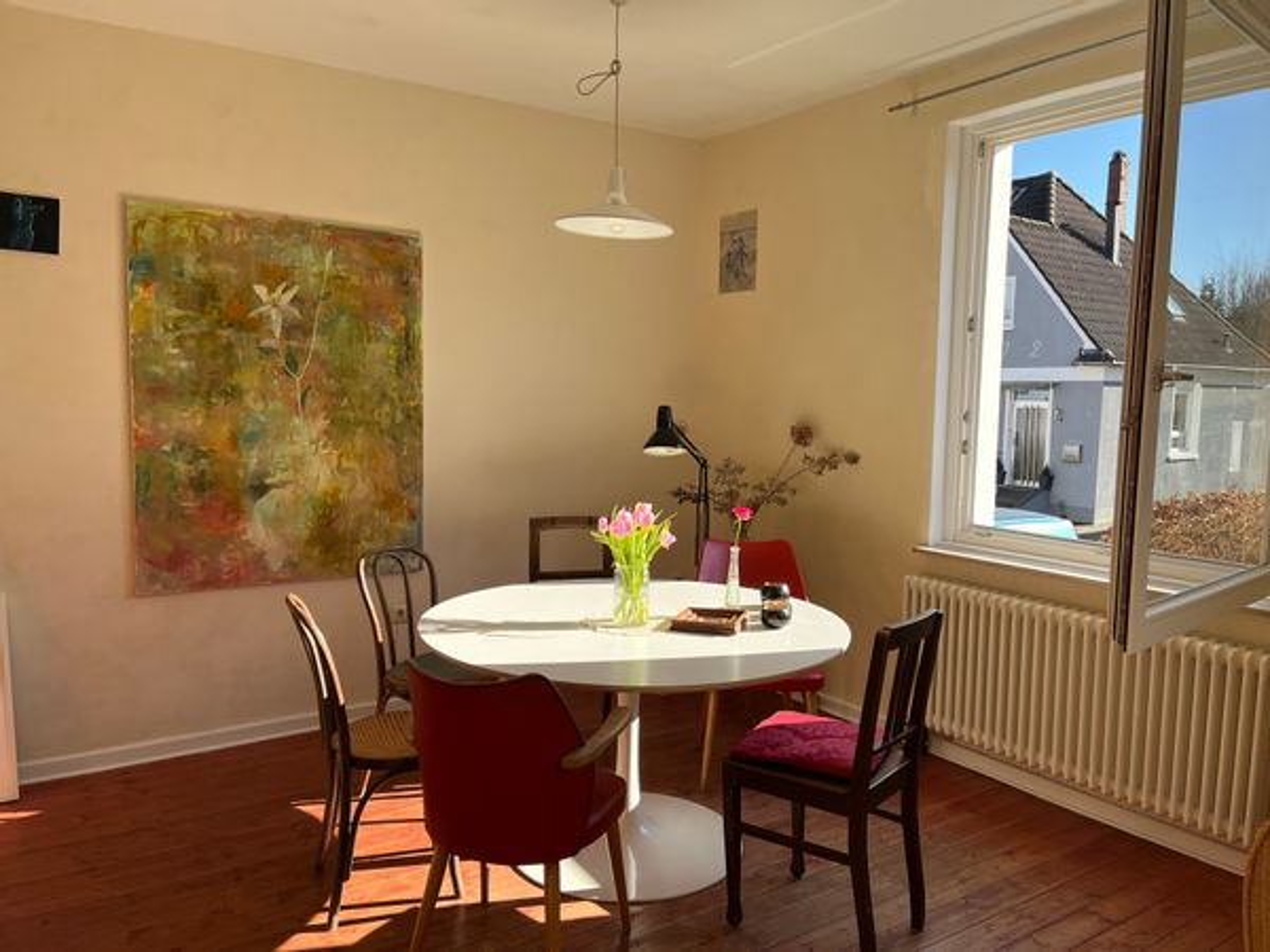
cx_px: 635
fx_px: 954
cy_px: 476
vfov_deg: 53.1
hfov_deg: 67.3
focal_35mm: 26
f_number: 1.6
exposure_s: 1/668
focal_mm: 5.1
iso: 50
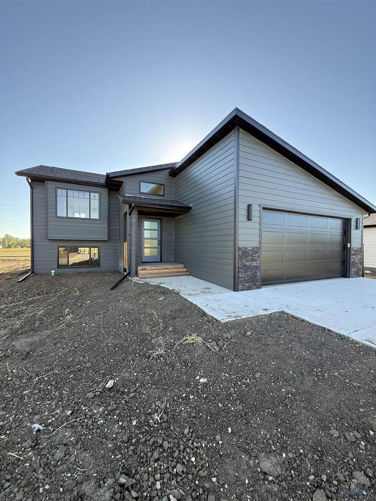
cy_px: 250
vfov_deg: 102.1
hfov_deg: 85.7
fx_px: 203
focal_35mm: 14
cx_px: 188
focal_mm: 2.22
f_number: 2.2
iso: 64
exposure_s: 1/233
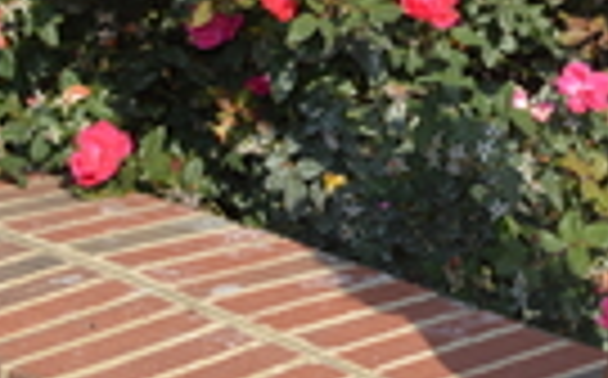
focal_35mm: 113
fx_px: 1870
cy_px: -180
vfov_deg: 11.1
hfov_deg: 17.4
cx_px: 766
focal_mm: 20
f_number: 10
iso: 100
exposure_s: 1/200
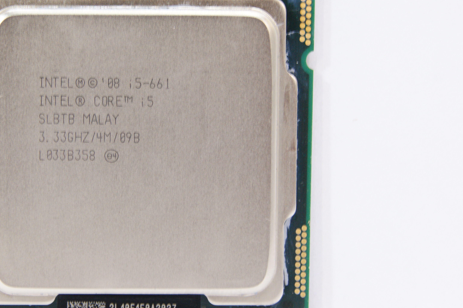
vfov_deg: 11.2
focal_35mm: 123
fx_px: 1578
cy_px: 141
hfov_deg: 16.6
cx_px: 131
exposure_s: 1/20
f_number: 9
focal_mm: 55
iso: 400
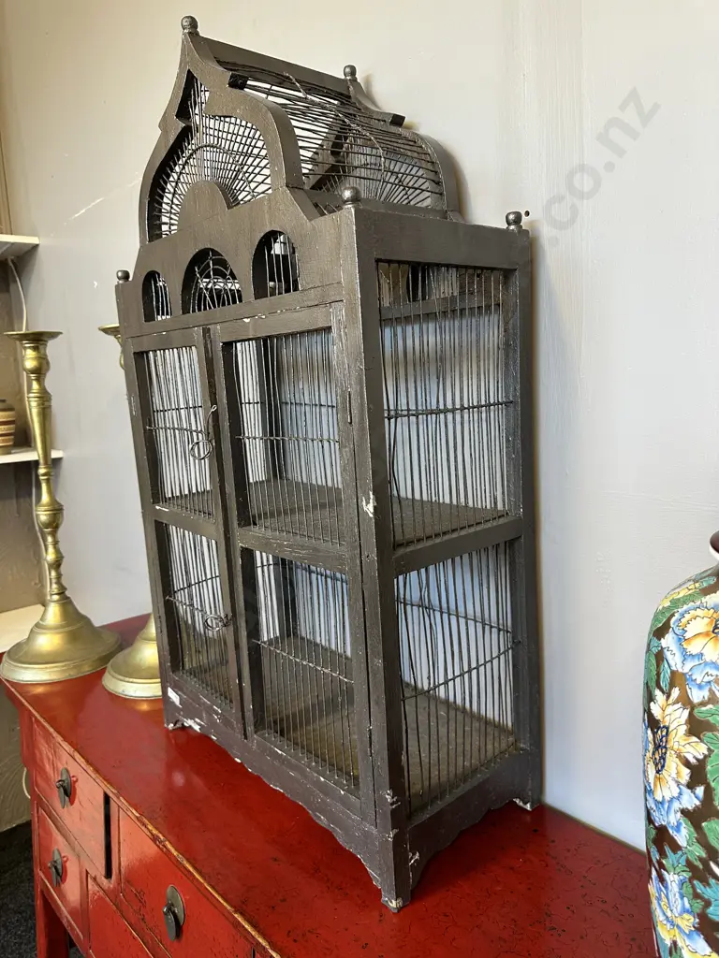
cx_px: 360
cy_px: 479
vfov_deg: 71.6
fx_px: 665
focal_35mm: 24
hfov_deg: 56.8
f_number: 1.78
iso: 160
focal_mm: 6.86
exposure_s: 1/50
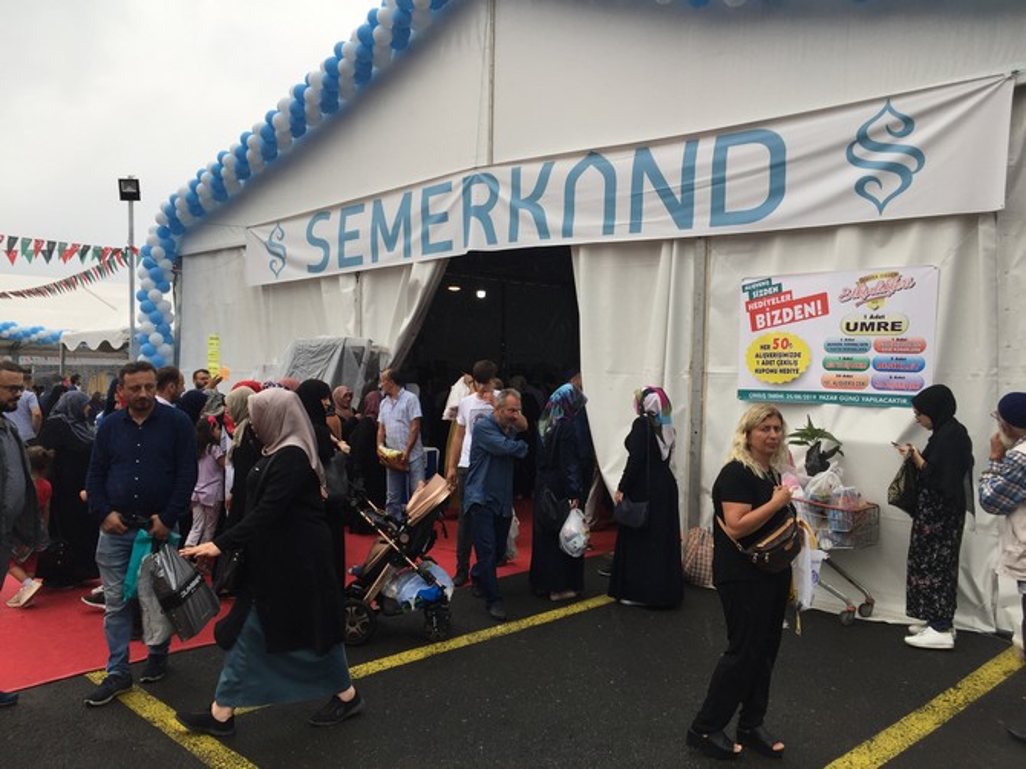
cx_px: 513
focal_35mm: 29
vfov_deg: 48.2
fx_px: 859
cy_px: 384
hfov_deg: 61.7
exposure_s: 1/471
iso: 32
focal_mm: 4.15
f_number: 2.2
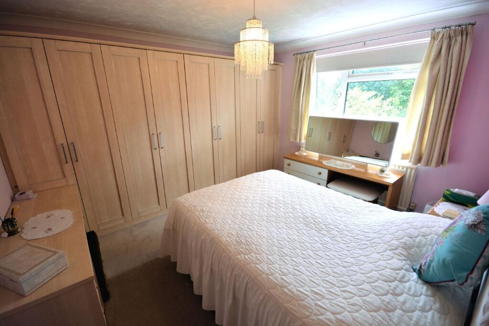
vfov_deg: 77.3
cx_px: 244
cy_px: 163
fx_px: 204
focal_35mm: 15
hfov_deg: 100.4
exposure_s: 1/50
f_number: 8
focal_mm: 10
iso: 400
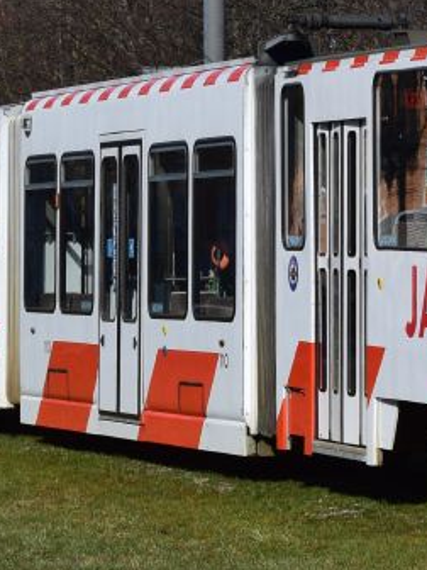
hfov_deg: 5.3
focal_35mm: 279
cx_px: 496
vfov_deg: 7.1
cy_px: 9
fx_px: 4589
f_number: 6.3
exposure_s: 1/800
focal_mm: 50
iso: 200
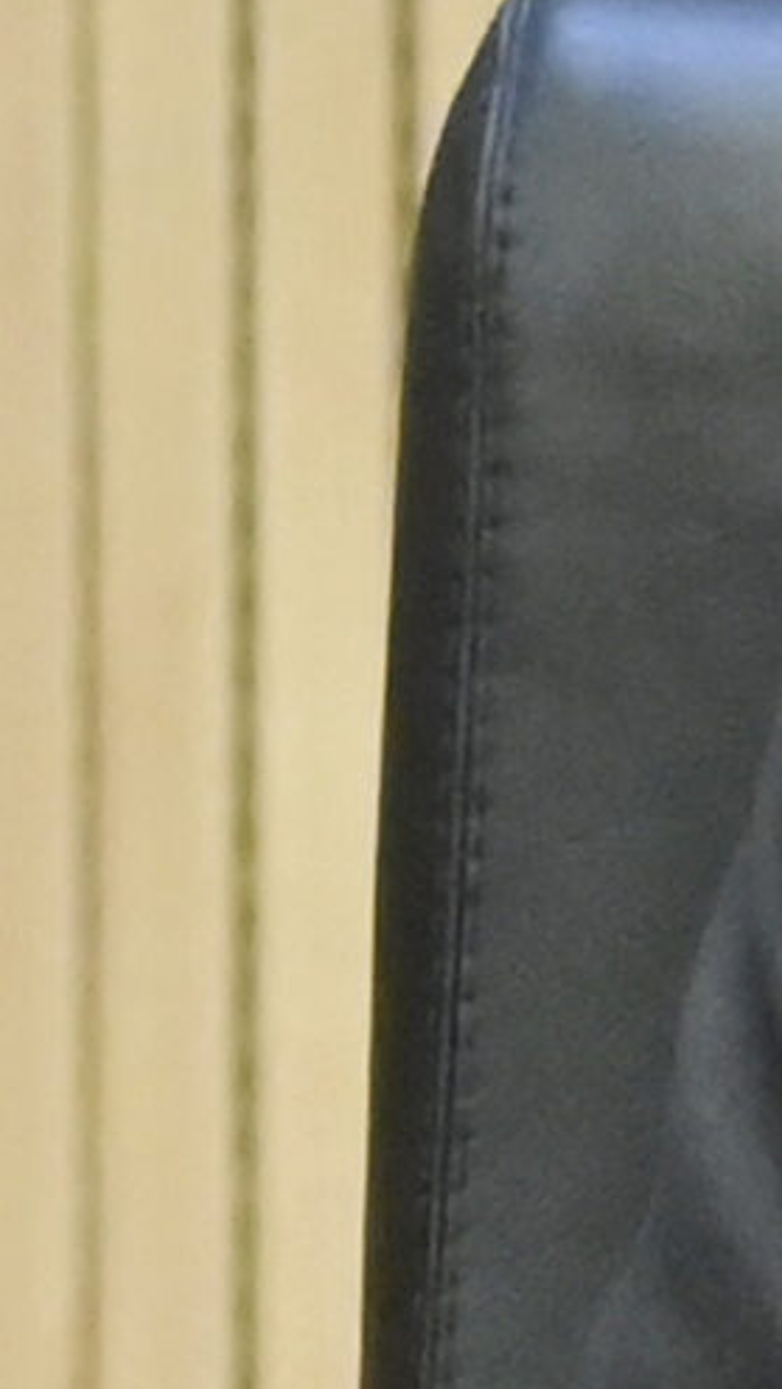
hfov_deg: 2.1
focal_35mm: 568
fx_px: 20938
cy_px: 1102
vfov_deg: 3.8
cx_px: 2399
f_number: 4
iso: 4000
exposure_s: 1/320
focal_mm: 70
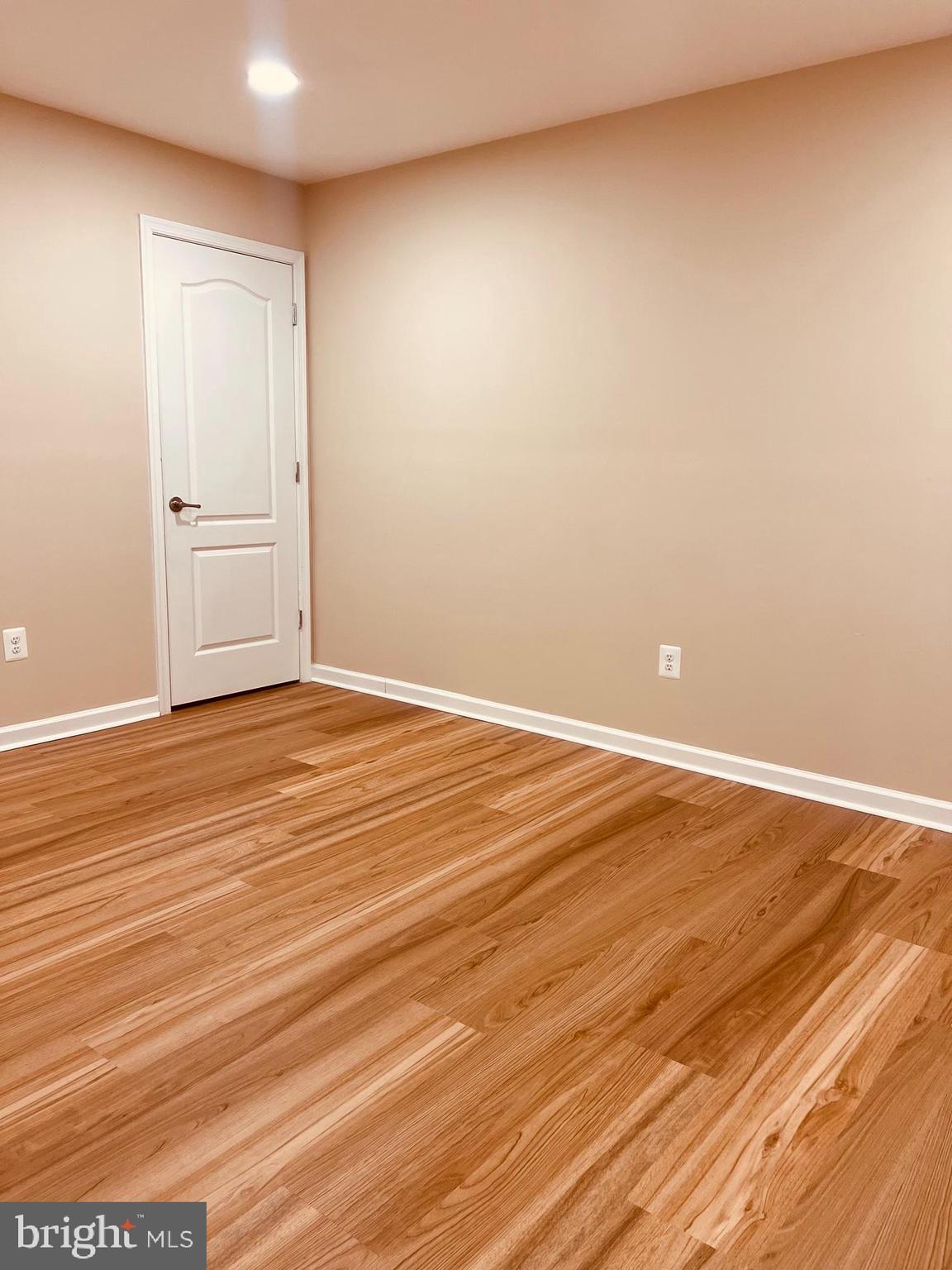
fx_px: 953
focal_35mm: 26
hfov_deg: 53.1
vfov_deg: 67.3
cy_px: 635
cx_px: 476
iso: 125
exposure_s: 1/120
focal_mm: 5.7
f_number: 1.5
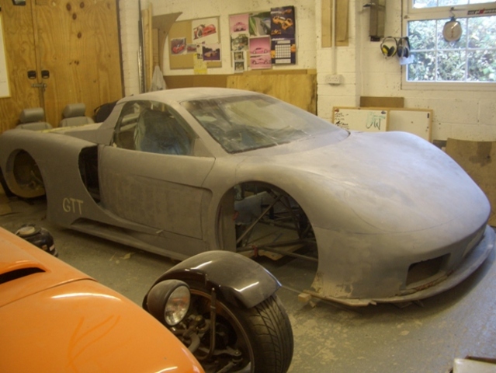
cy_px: 186
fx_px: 502
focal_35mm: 35
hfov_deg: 52.6
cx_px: 248
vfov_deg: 40.7
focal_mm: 5.8
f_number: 2.6
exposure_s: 1/13
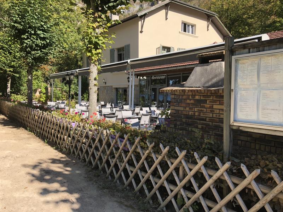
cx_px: 142
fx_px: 229
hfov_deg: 63.4
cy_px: 106
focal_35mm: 28
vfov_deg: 49.7
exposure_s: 1/827
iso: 20
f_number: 1.8
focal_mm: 3.99
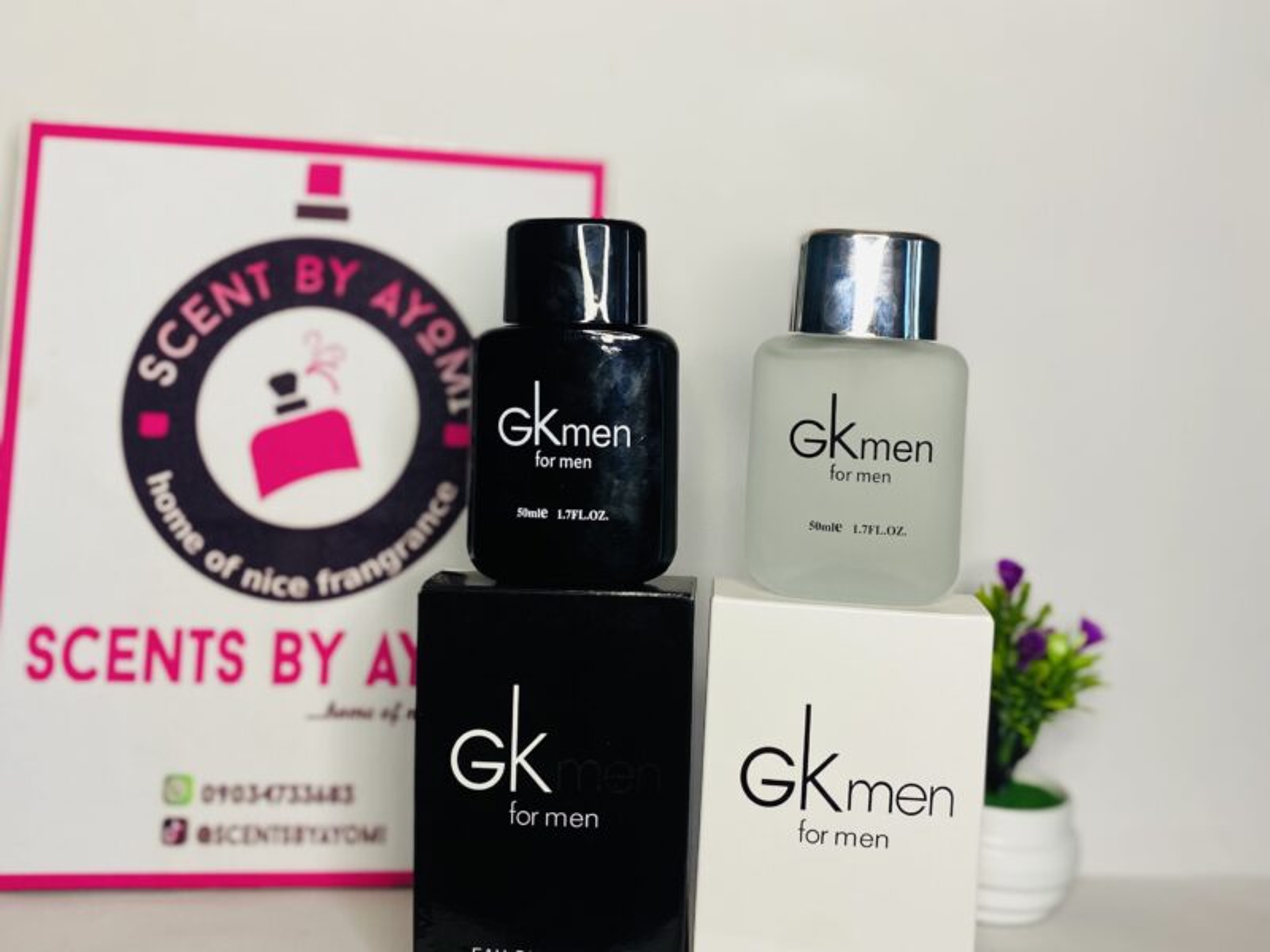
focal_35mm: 26
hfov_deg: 67.3
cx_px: 635
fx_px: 954
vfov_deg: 53.1
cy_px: 476
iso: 125
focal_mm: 4.25
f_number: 1.8
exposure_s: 1/61
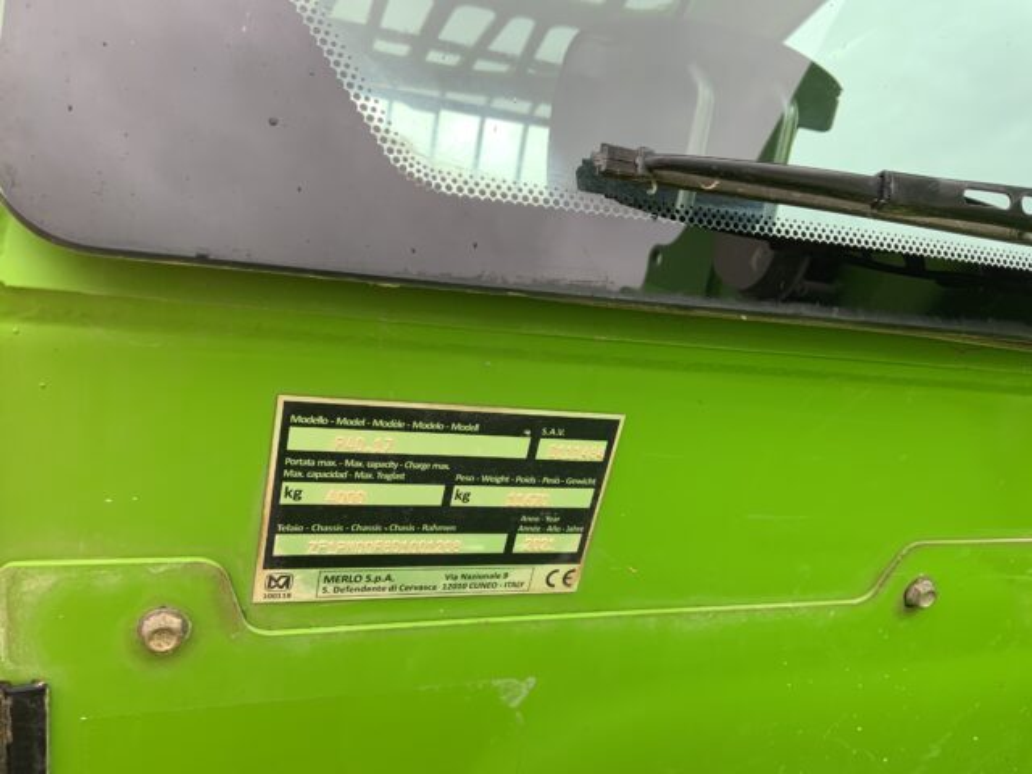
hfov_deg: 61.7
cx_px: 516
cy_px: 387
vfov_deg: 48.2
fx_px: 865
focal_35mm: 29
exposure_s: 1/122
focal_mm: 3
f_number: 1.8
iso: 32
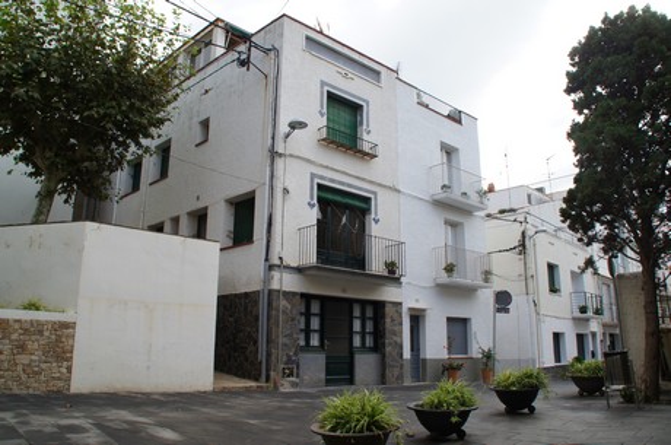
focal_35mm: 27
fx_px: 502
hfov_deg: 67.5
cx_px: 336
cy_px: 222
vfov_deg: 47.8
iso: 100
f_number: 11
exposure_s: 1/60
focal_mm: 18
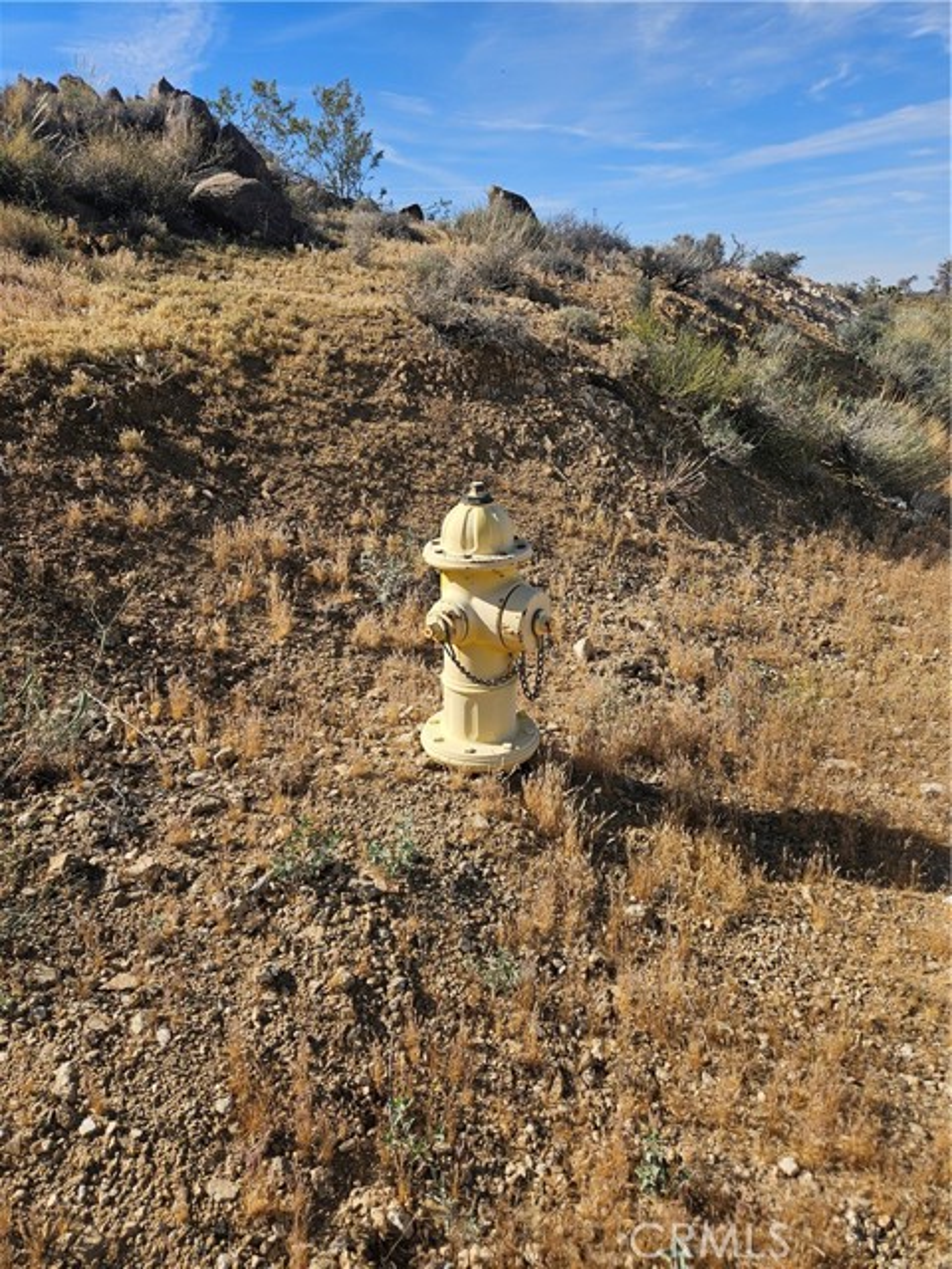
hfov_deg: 58.9
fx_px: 843
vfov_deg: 73.9
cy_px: 634
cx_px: 476
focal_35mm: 23
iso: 25
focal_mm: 5.4
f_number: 1.8
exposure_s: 1/2054
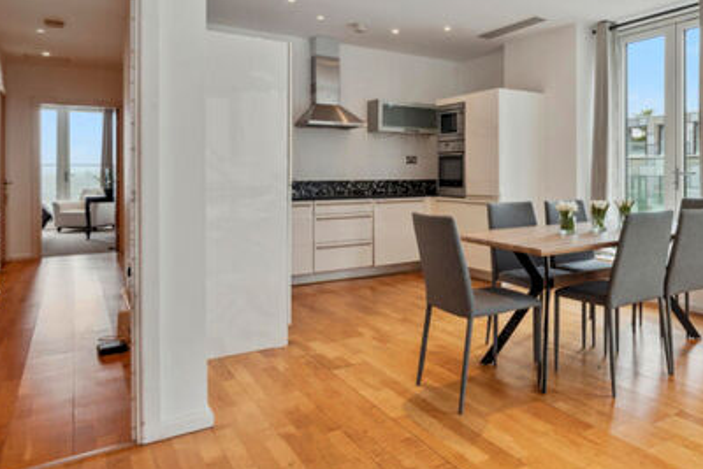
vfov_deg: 46.0
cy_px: 171
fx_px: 547
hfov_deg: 60.0
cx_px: 566
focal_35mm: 28
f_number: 11
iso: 400
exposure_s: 1/30
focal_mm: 16
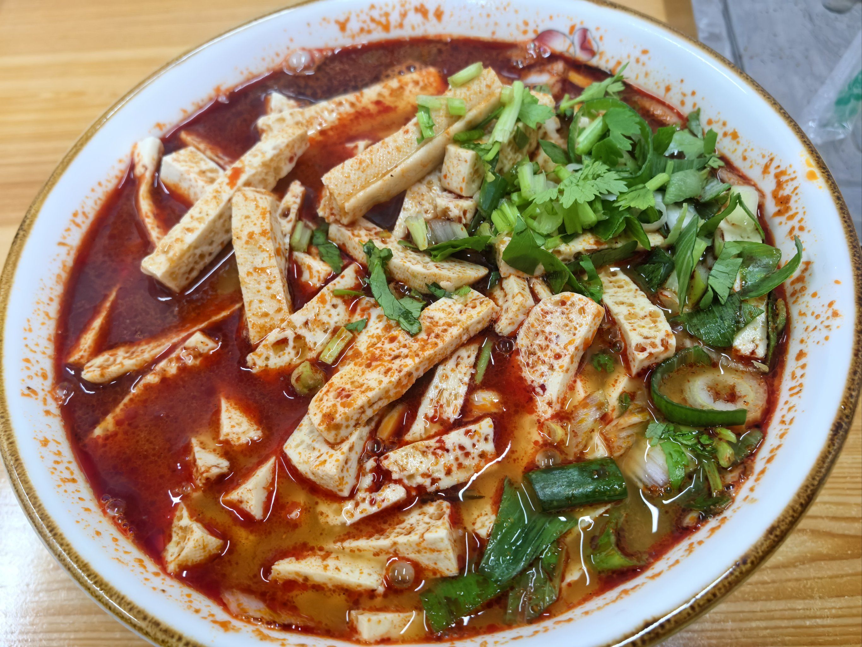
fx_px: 672
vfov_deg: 51.4
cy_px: 324
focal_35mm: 27
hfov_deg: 65.3
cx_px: 431
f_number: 2.8
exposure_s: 1/100
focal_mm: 5.75
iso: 400
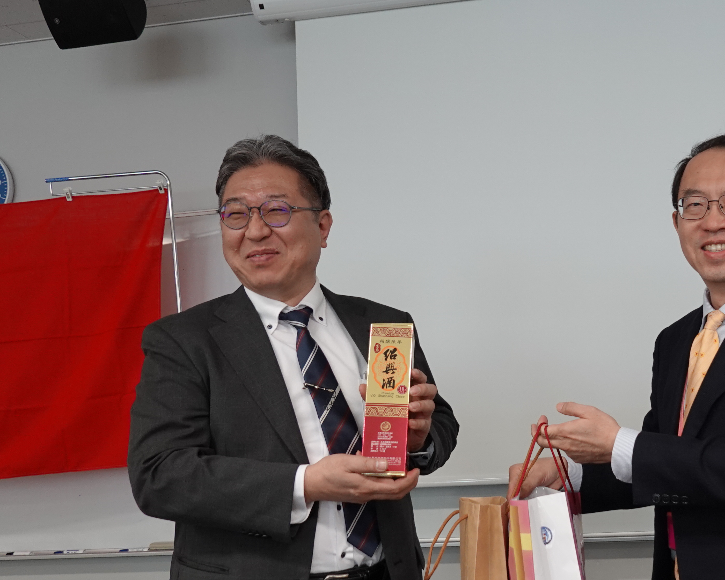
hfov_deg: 40.2
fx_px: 944
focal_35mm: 44
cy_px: 378
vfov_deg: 33.9
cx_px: 583
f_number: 2.8
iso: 250
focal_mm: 9
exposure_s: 1/30
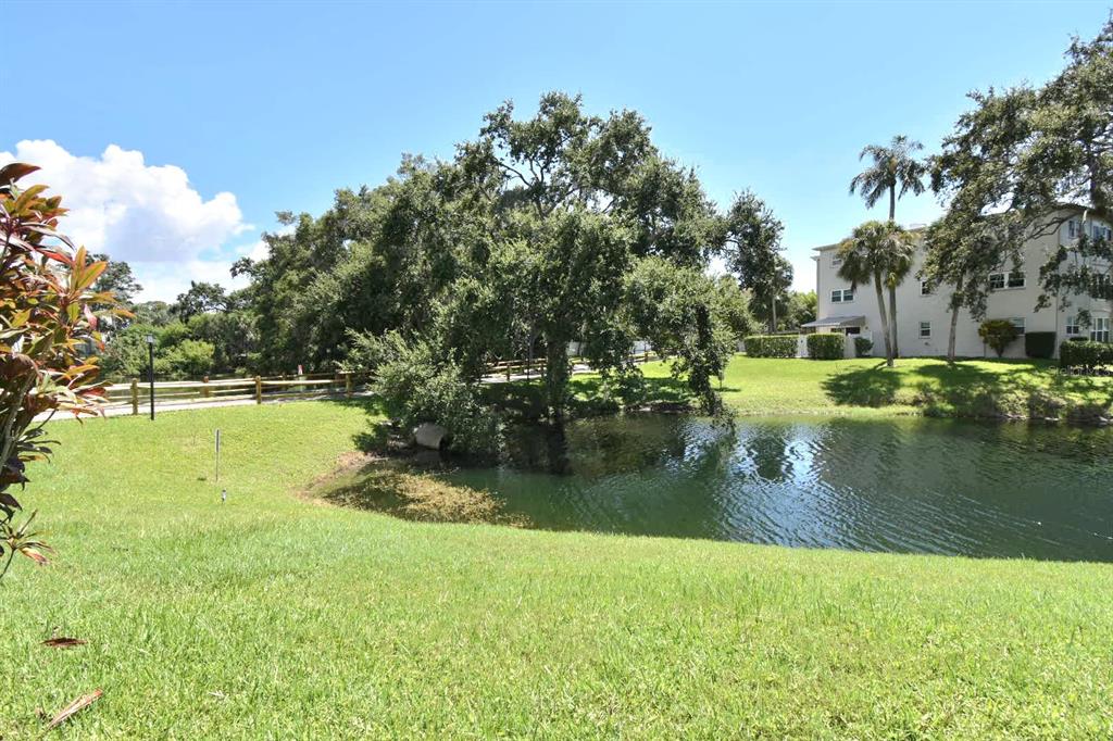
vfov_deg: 72.0
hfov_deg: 95.0
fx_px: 510
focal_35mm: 16
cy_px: 370
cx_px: 556
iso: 200
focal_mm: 11
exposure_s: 1/323
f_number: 9
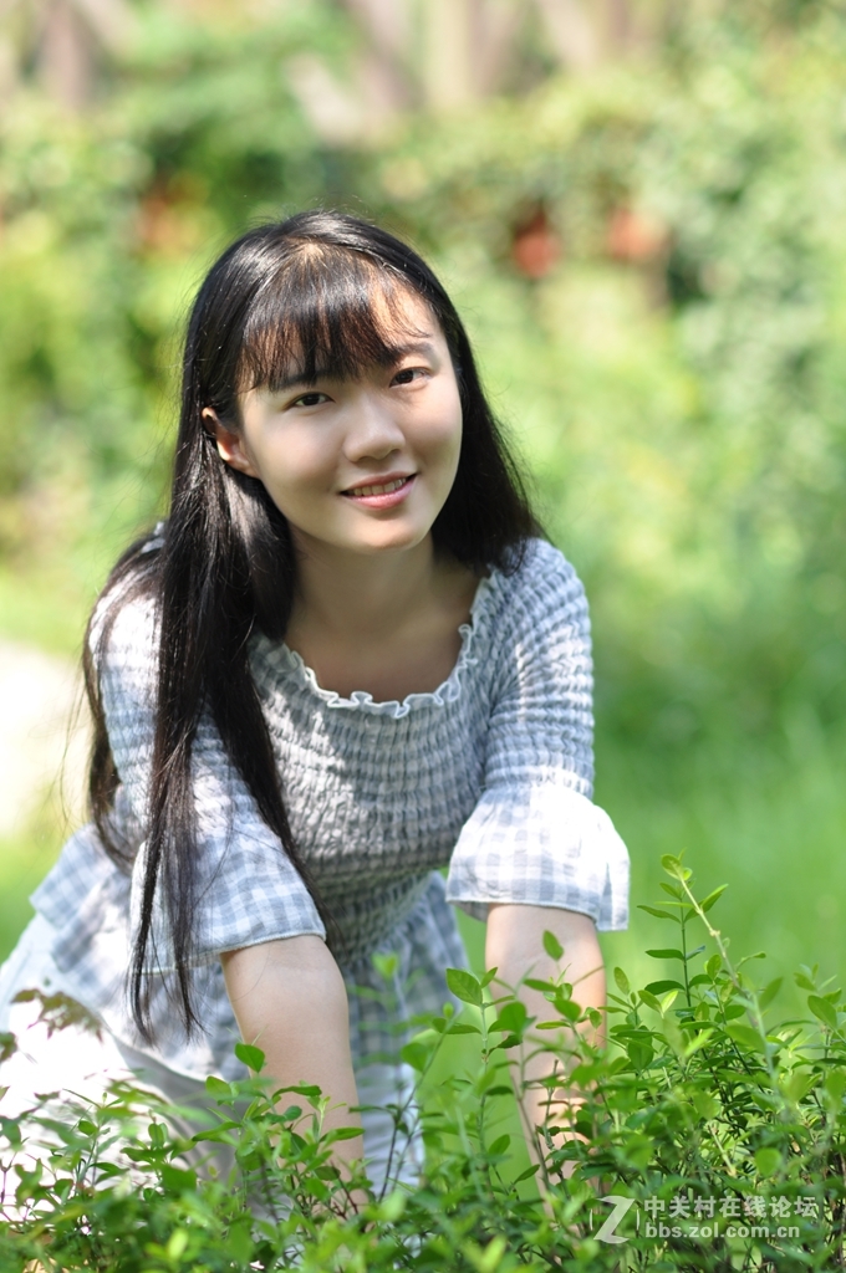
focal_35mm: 128
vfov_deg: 16.1
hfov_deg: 10.7
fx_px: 4506
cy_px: 636
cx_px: 423
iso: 200
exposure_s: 1/800
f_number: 2.8
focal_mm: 85
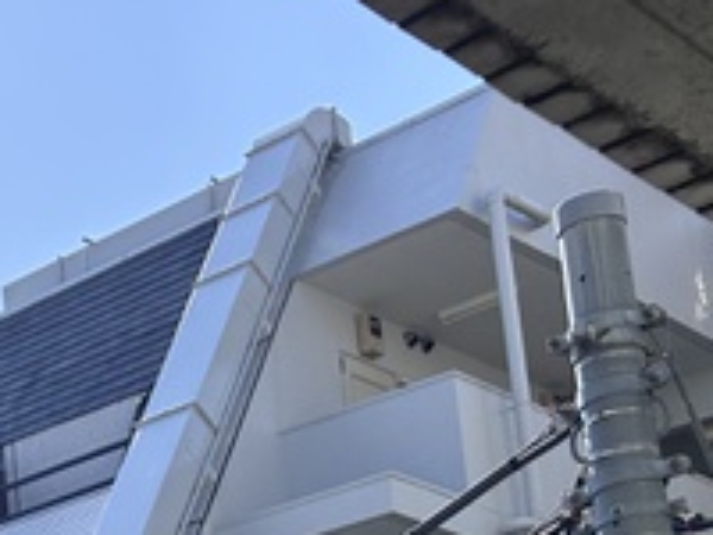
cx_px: -478
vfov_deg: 15.1
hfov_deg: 18.1
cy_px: 790
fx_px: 1874
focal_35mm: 91
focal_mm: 5.7
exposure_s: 1/6993
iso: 50
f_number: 1.5
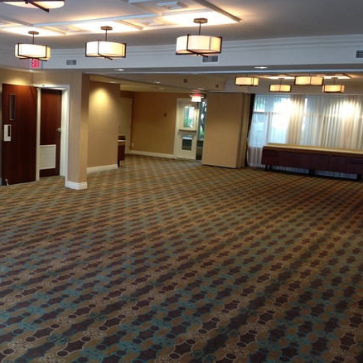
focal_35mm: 40
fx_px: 475
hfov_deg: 41.3
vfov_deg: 41.9
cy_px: 178
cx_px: 119
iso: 100
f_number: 2.4
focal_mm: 4.13
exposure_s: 1/20
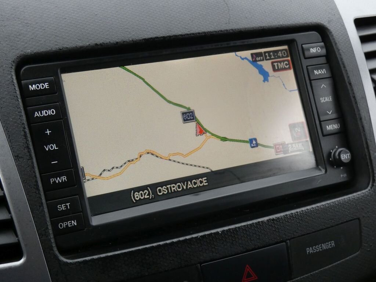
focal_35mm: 63
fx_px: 684
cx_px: 188
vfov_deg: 23.3
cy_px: 141
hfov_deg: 30.7
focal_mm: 11.3
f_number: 5.6
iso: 400
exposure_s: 1/80
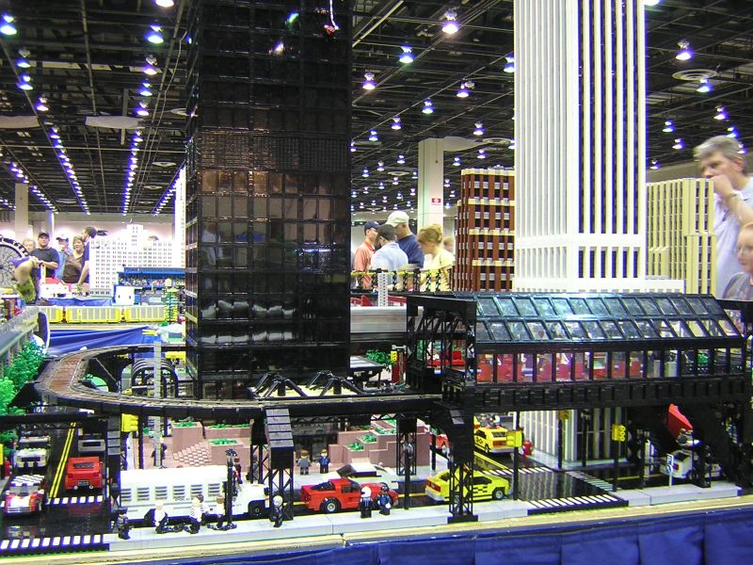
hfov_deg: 51.4
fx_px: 783
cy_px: 282
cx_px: 376
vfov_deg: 39.7
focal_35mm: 36
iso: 168
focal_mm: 4.7
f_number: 2.6
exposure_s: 1/3.4
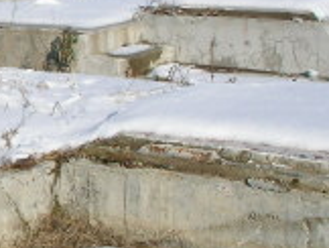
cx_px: -154
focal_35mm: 117
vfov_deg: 12.7
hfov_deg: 15.6
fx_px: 1114
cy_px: 74
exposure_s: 1/550
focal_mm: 6.3
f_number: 5.6
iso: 71
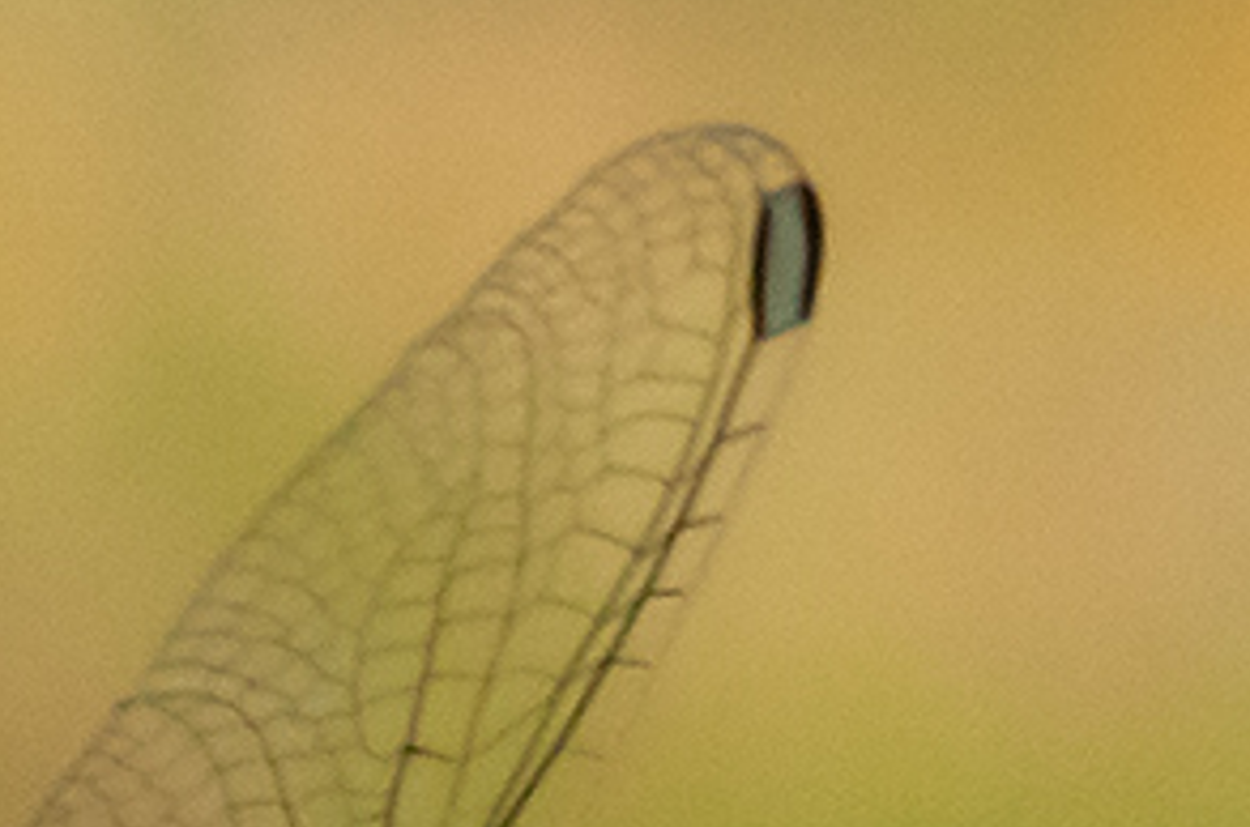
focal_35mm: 969
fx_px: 33575
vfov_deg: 1.4
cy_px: 2193
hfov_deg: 2.1
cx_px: 401
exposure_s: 1/200
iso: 640
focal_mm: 105
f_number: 14
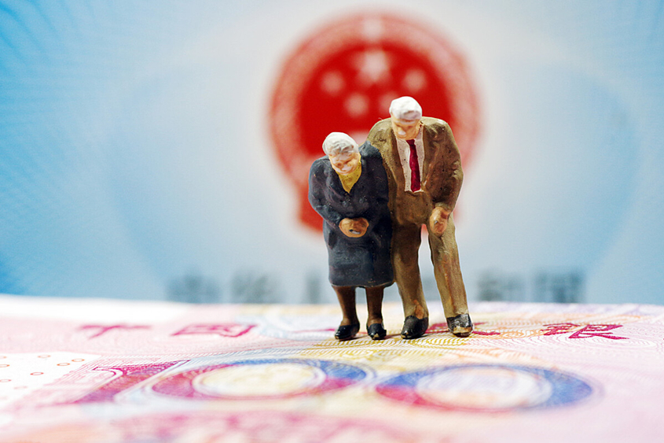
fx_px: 2766
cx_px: 332
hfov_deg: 13.7
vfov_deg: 9.1
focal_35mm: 150
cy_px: 222
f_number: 10
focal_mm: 100
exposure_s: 1/125
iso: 800
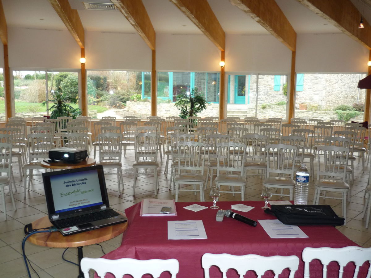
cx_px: 186
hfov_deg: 55.4
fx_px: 354
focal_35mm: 33
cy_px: 139
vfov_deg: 42.9
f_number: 2.8
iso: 160
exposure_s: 1/30
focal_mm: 5.5
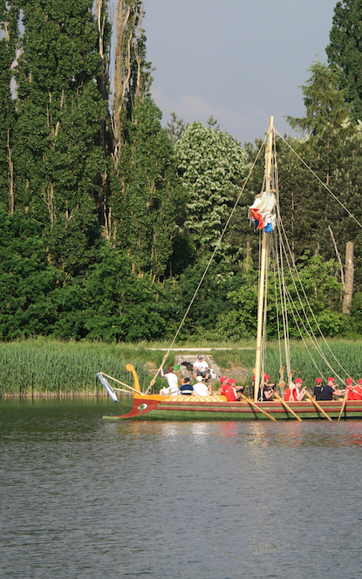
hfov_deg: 4.3
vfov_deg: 6.8
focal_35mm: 307
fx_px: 4846
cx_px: 318
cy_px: 290
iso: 125
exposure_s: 1/320
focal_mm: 130
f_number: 5
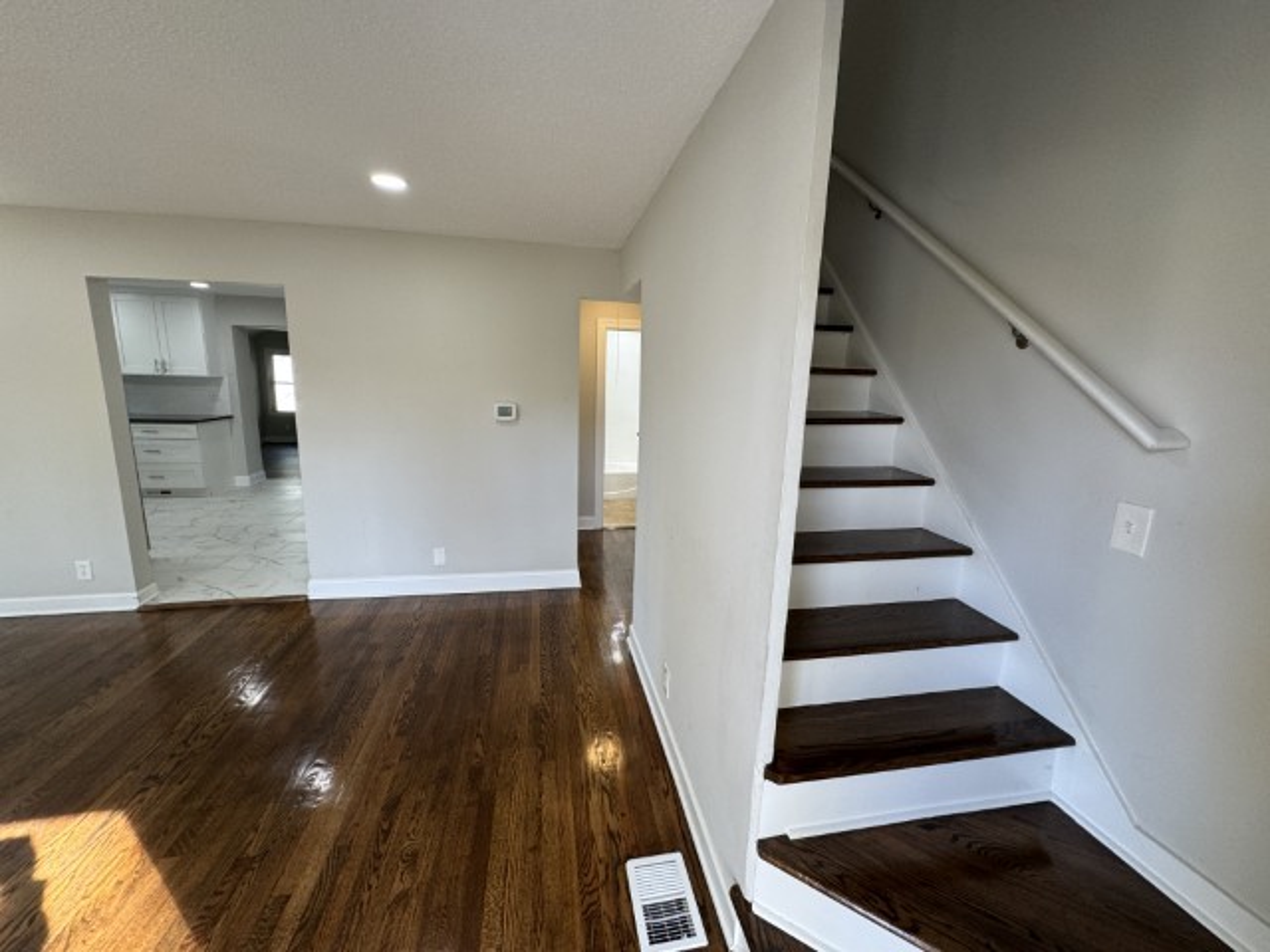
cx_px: 635
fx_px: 514
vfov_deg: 85.7
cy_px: 476
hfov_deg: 102.1
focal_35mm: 14
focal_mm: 2.22
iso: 100
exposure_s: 1/120
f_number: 2.2
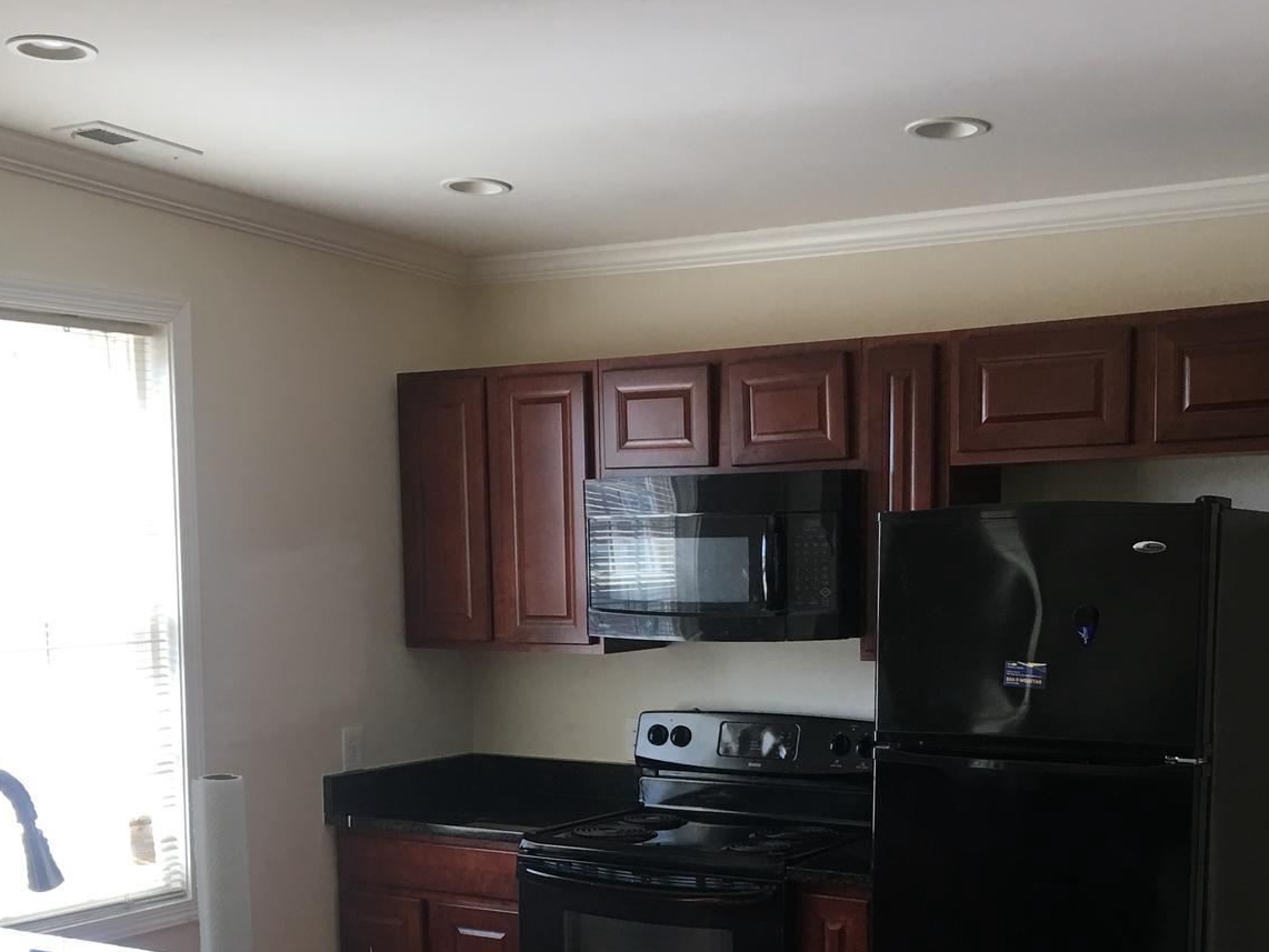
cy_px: 830
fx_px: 1907
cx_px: 642
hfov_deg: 36.8
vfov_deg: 27.2
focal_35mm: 52
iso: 25
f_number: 2.2
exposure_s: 1/30
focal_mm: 4.15
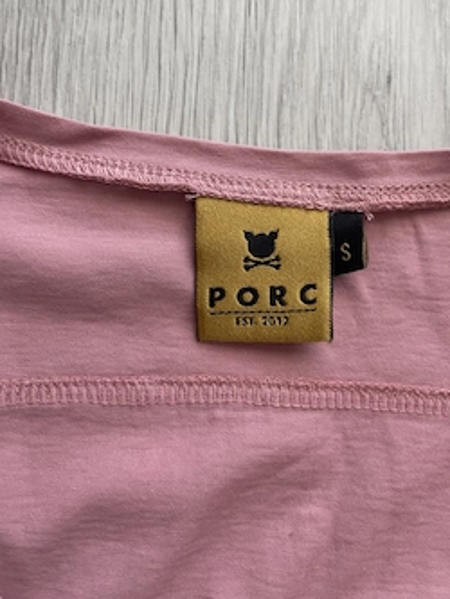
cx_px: 261
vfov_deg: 59.6
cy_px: 246
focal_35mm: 30
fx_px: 520
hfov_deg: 46.7
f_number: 1.6
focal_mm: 5.1
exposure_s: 1/60
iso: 160
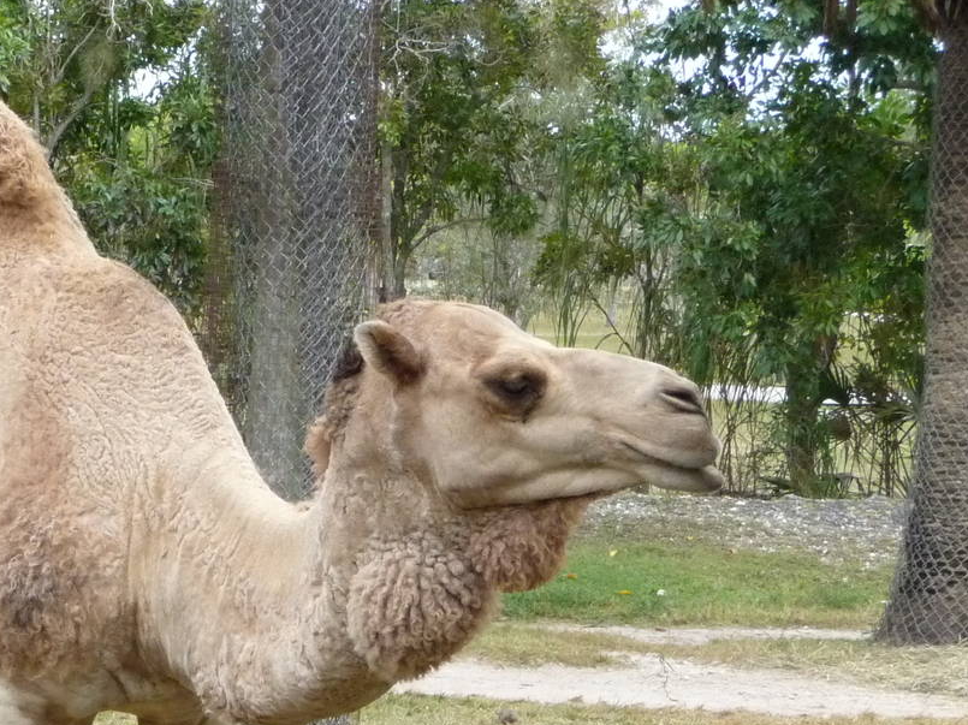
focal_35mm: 177
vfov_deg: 8.4
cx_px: 67
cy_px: 652
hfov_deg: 11.1
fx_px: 4947
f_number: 4.7
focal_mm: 15.2
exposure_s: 1/320
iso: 400
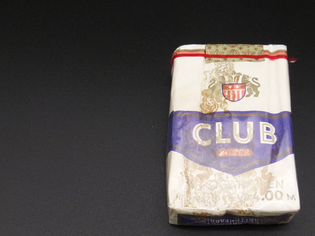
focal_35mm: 51
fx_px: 464
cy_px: 147
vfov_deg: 28.5
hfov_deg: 37.3
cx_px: 198
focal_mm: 6.5
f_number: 3.1
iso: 100
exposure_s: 1/80
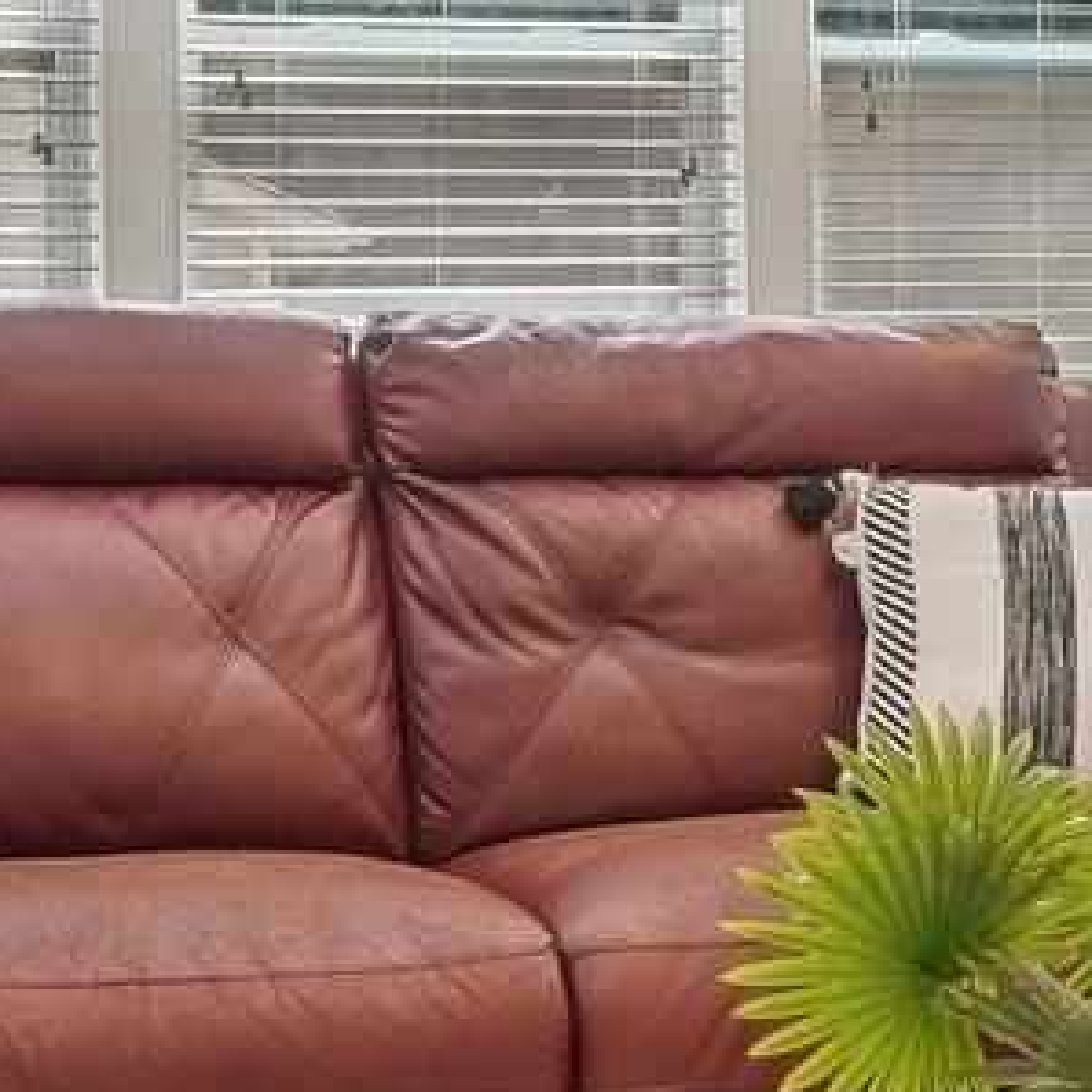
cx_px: 803
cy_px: 207
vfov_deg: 16.4
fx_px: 3747
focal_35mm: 105
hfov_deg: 16.5
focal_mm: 18
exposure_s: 1/125
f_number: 7.1
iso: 400
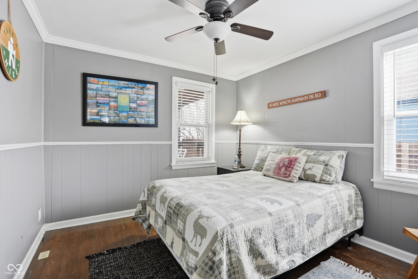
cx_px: 209
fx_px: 186
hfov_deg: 96.7
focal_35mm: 16
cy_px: 140
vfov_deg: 73.8
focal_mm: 16
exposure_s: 1/13
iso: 250
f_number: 9
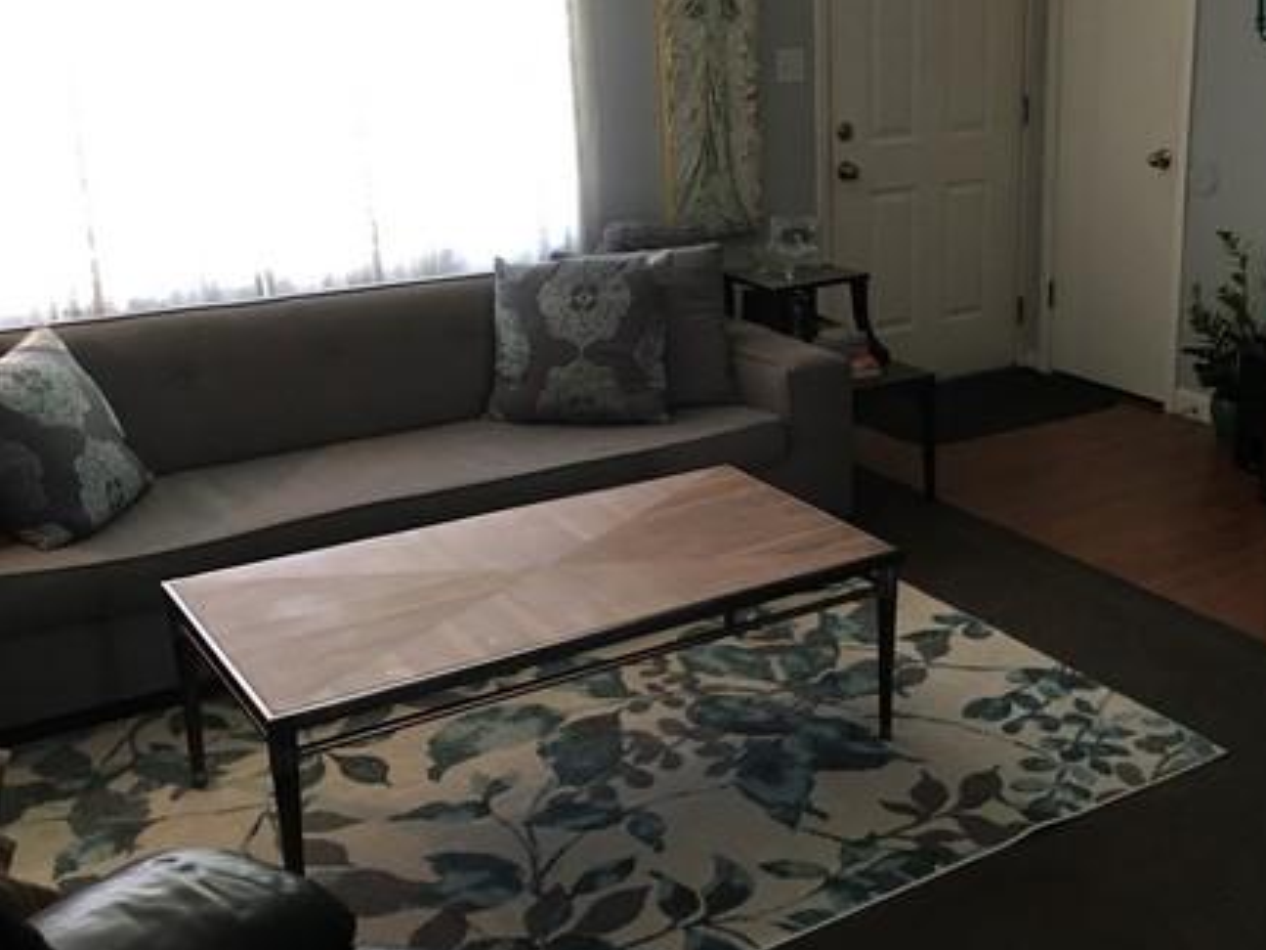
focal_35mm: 43
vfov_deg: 33.6
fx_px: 1573
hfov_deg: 43.0
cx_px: 888
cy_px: 413
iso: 80
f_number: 2.2
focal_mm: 4.15
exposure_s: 1/15
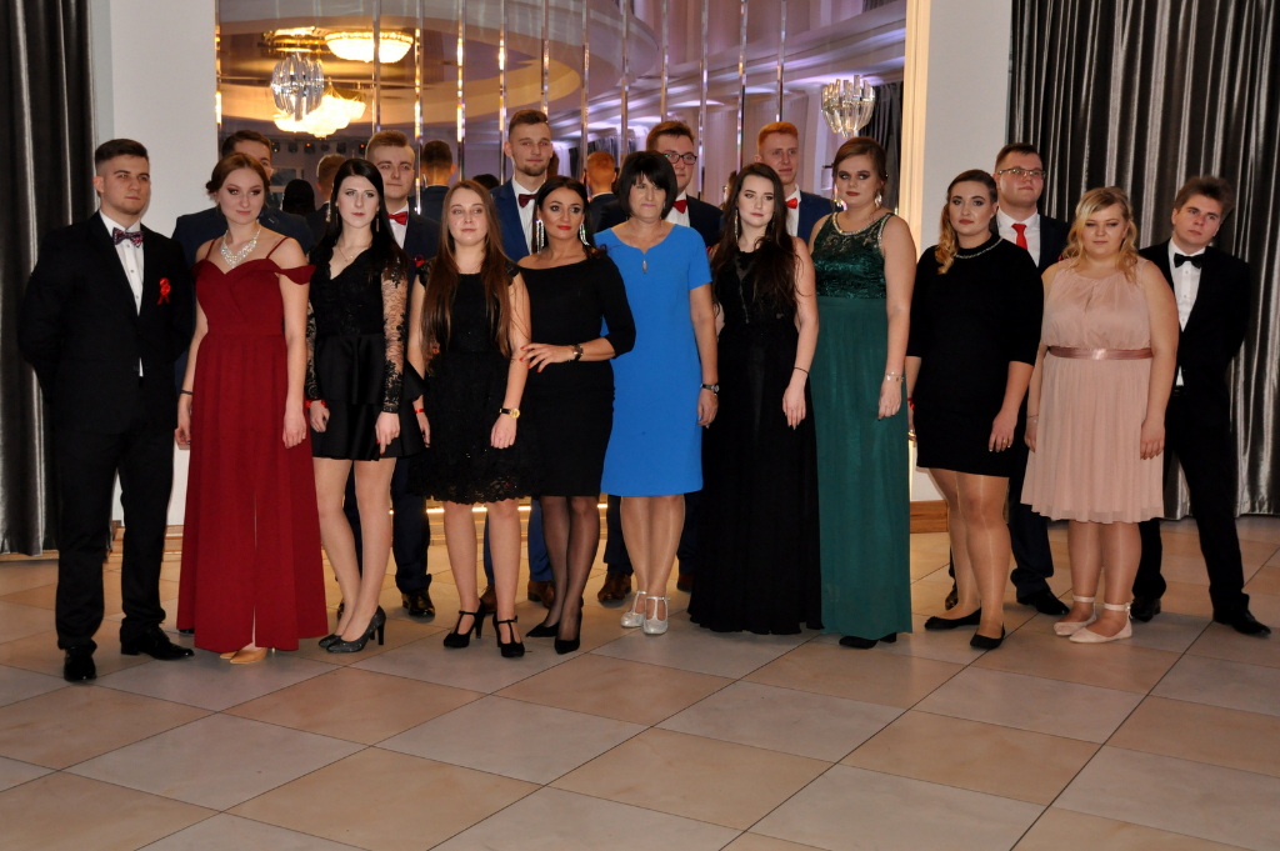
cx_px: 640
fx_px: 1332
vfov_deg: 35.4
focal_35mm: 38
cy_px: 426
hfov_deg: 51.3
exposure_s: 1/60
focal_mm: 25
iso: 800
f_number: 3.8
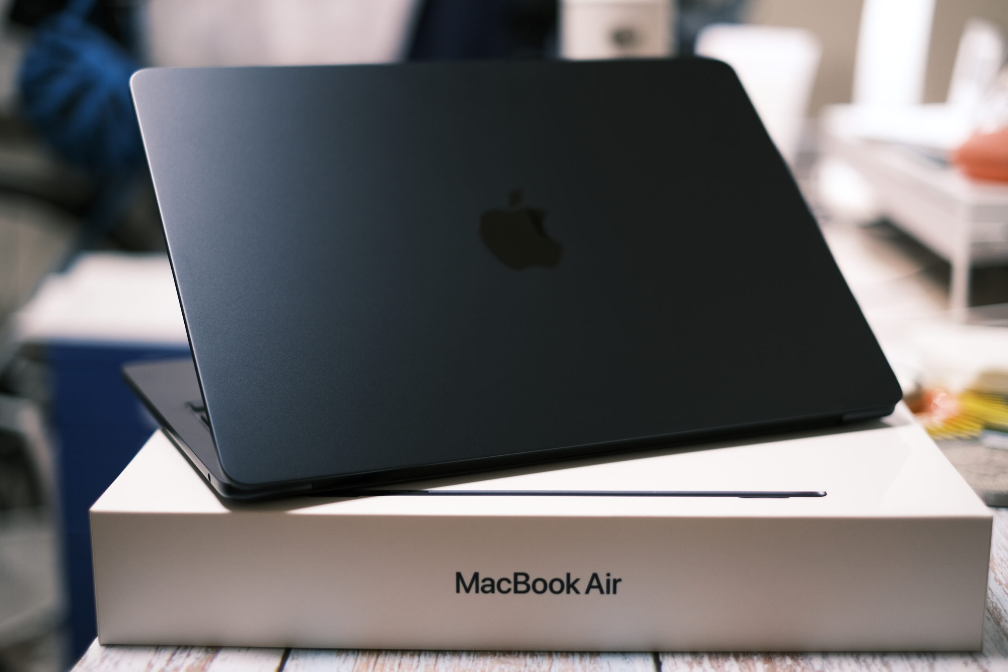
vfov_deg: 25.5
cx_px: 504
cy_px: 336
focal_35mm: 53
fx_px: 1484
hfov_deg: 37.5
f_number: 1.4
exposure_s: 1/105
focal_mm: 35
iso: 320
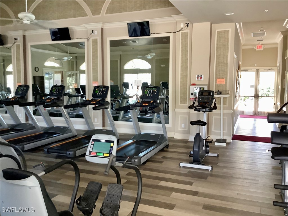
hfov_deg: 58.4
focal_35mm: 31
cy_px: 108
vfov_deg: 45.4
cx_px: 144
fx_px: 258
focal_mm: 3.3
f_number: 2.4
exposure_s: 1/50
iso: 250
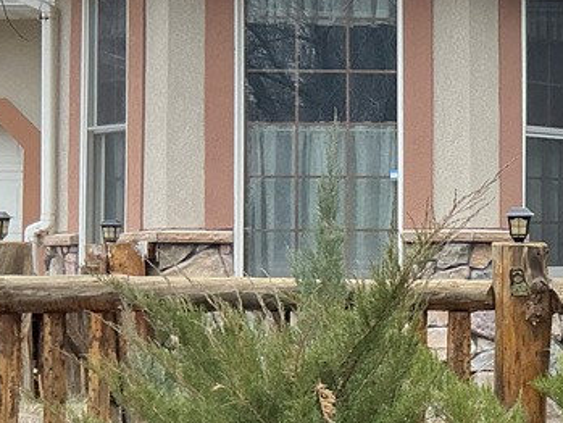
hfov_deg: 21.2
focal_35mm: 85
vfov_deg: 17.4
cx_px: 699
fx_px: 1383
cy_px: 199
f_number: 1.8
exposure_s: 1/228
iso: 20
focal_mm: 3
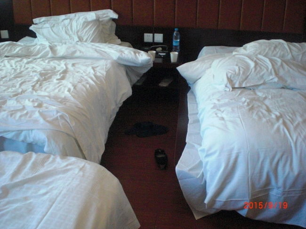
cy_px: 114
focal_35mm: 38
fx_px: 336
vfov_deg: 37.7
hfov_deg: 49.0
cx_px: 153
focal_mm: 6.3
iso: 800
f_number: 3.1
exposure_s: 1/100
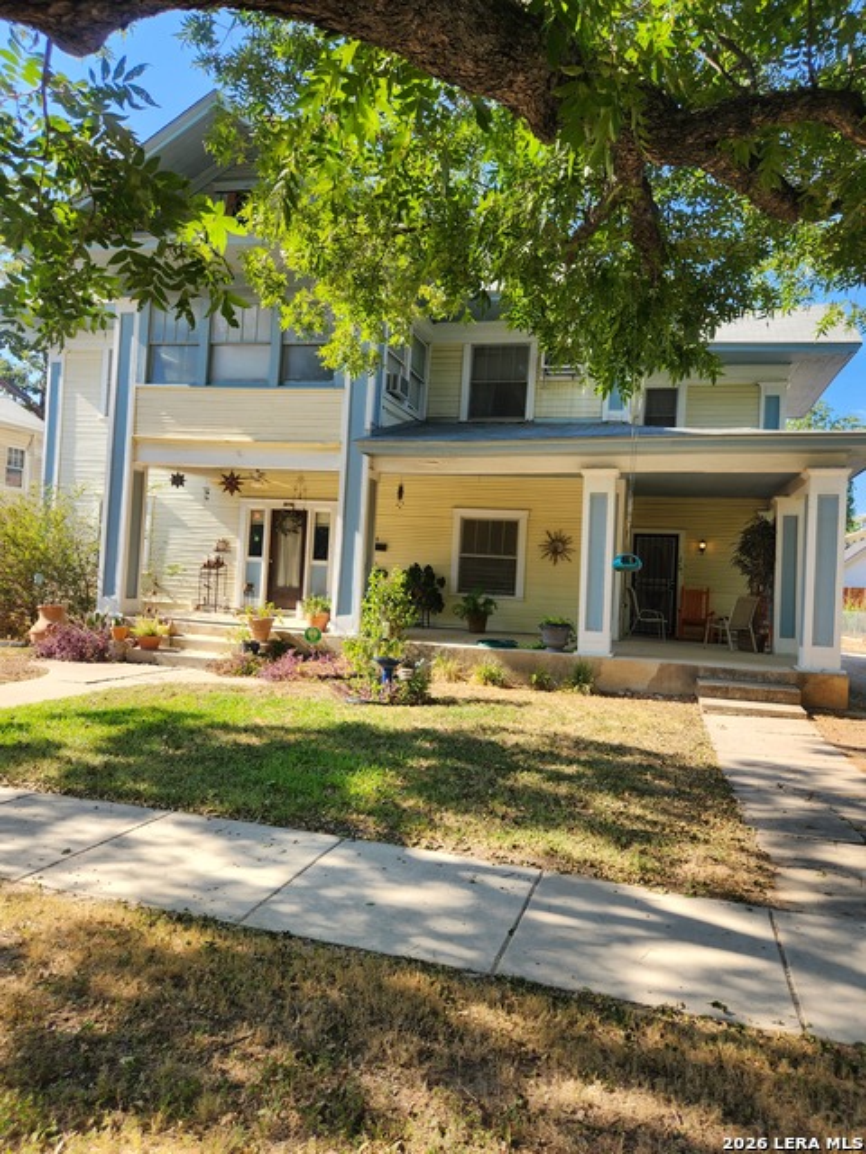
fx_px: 767
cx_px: 433
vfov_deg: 73.9
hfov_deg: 58.9
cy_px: 577
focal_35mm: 23
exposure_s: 1/450
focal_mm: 5.4
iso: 20
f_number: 1.8
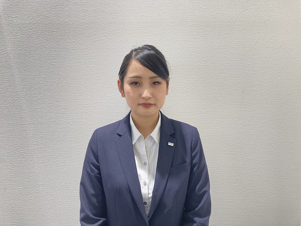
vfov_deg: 49.7
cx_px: 150
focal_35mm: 28
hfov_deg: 63.4
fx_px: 243
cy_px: 113
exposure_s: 1/116
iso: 80
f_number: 1.8
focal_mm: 3.99
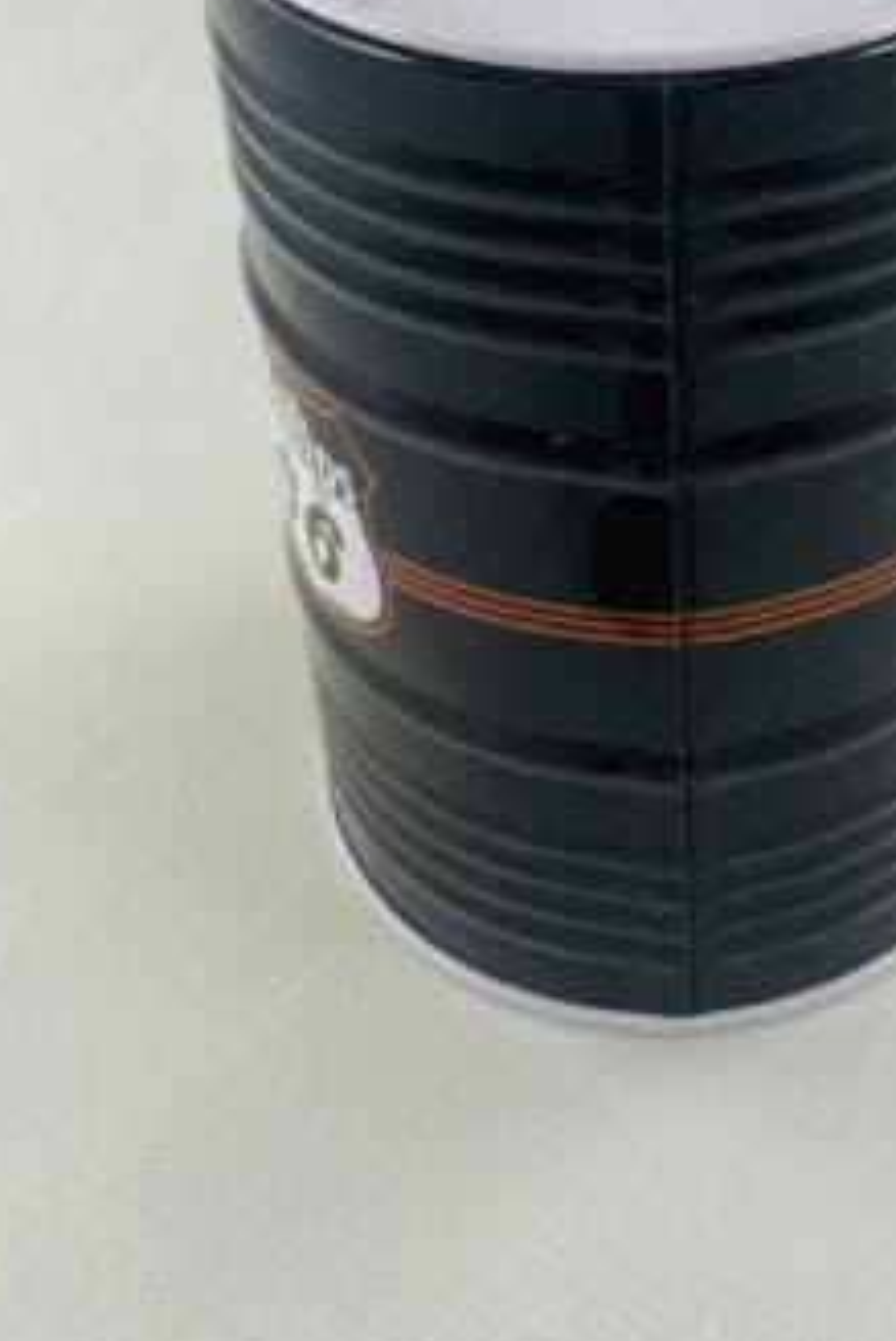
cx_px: 704
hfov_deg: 24.3
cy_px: 182
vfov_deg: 34.6
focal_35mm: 55
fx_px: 2051
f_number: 1.8
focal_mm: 4.25
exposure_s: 1/100
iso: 50
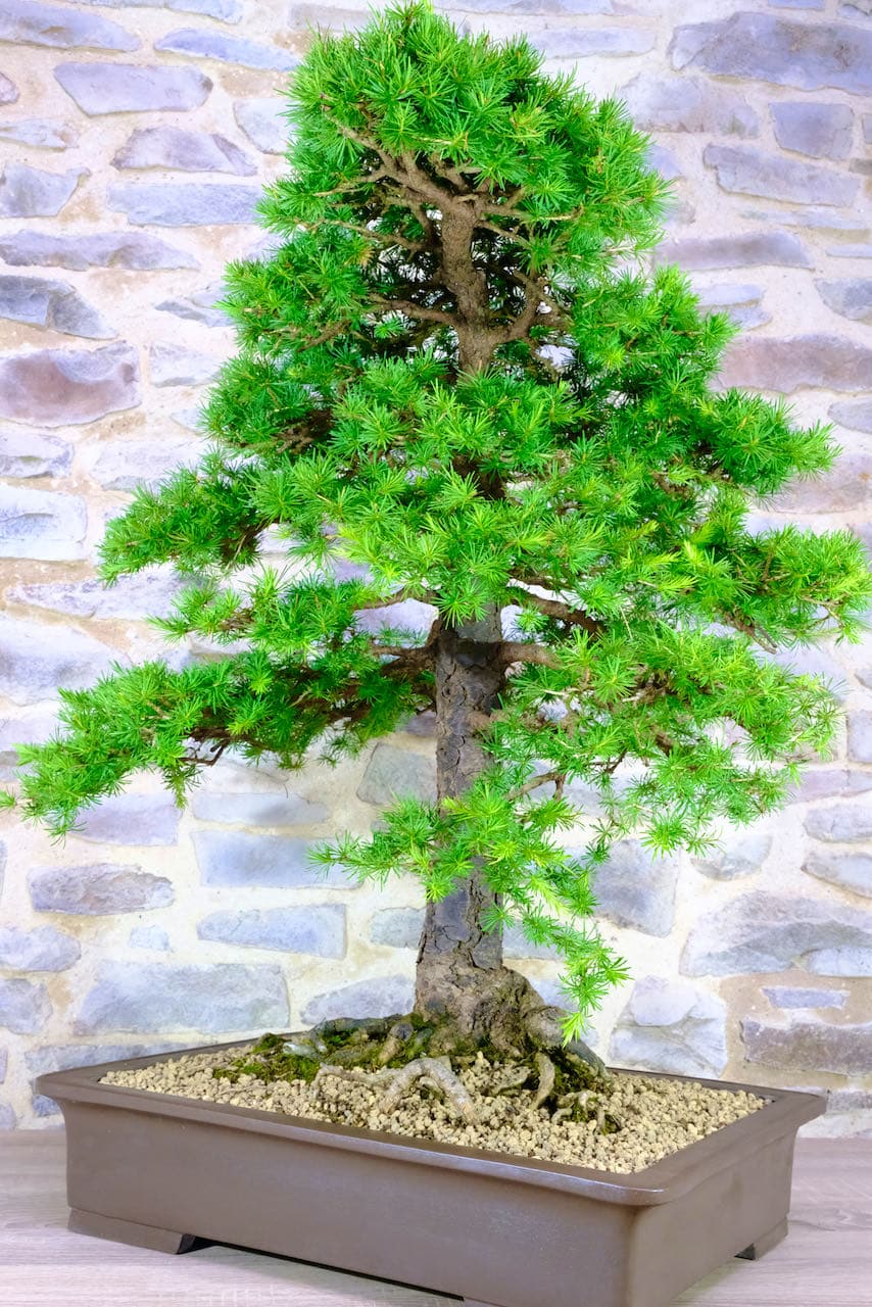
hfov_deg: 33.4
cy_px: 654
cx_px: 436
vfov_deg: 48.4
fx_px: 1452
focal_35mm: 40
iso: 3200
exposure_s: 1/30
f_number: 10
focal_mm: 26.5
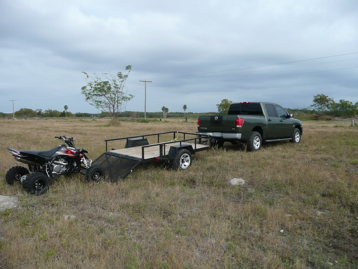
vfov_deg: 49.7
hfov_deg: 63.4
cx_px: 179
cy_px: 134
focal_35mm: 28
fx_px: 290
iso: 100
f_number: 3.3
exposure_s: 1/800
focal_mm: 4.6
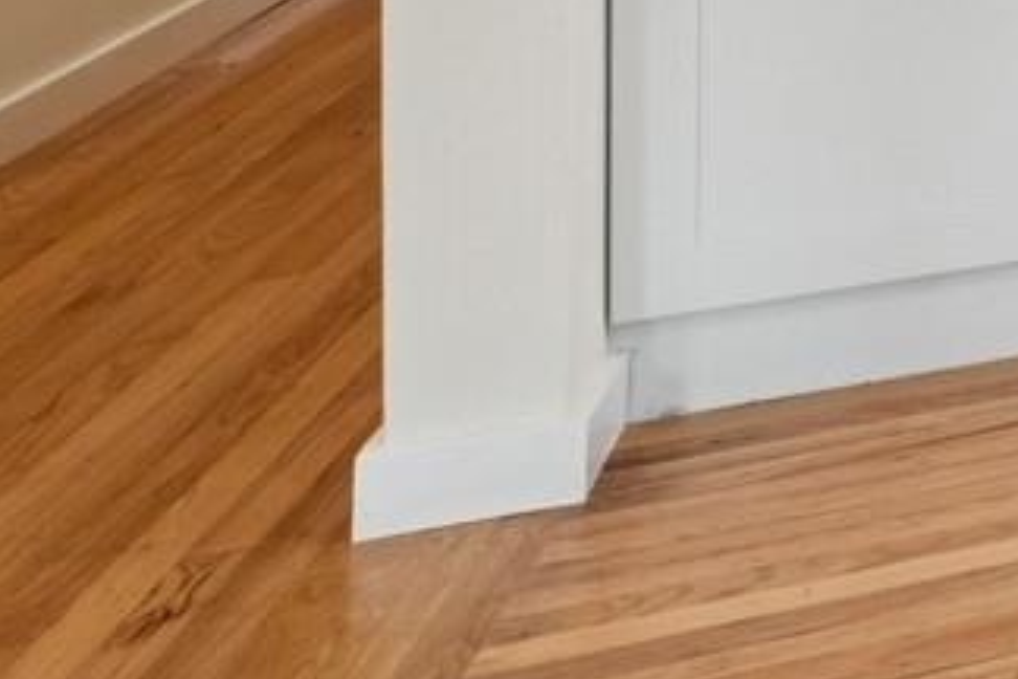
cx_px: 2454
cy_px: -604
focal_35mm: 74
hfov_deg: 15.1
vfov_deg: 15.4
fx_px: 2092
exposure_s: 1/50
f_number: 14
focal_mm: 15
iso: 640
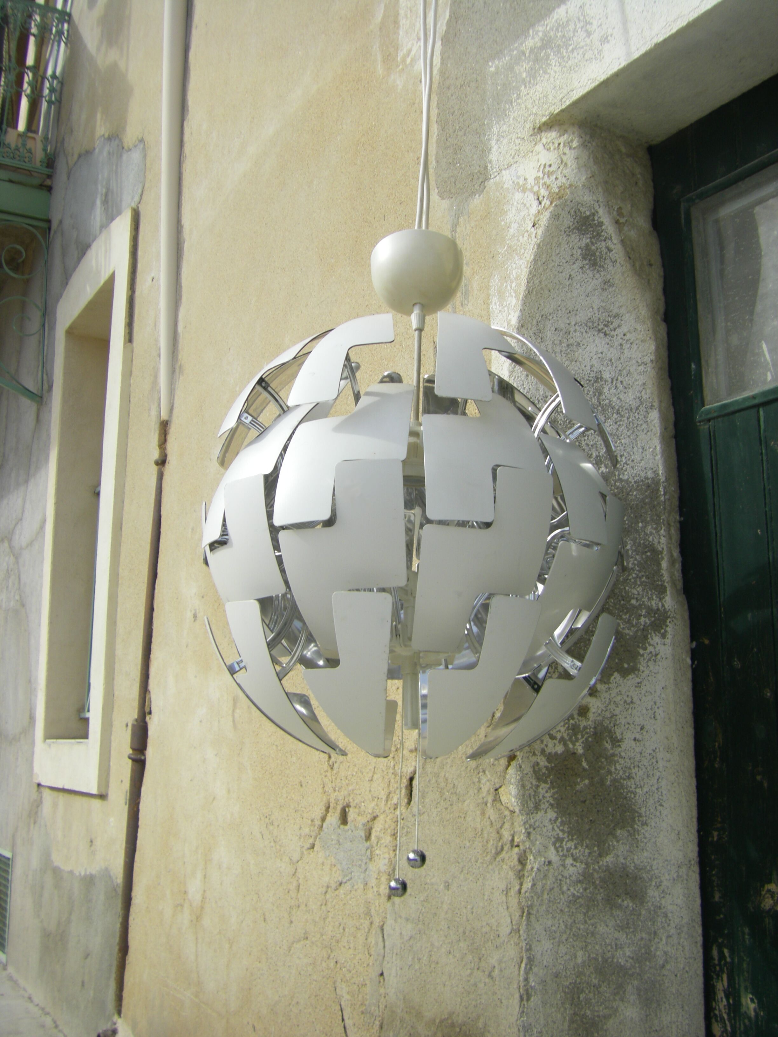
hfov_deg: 37.7
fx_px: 1139
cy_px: 518
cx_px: 389
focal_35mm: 38
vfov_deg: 49.0
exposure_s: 1/160
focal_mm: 6.3
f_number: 7
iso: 64
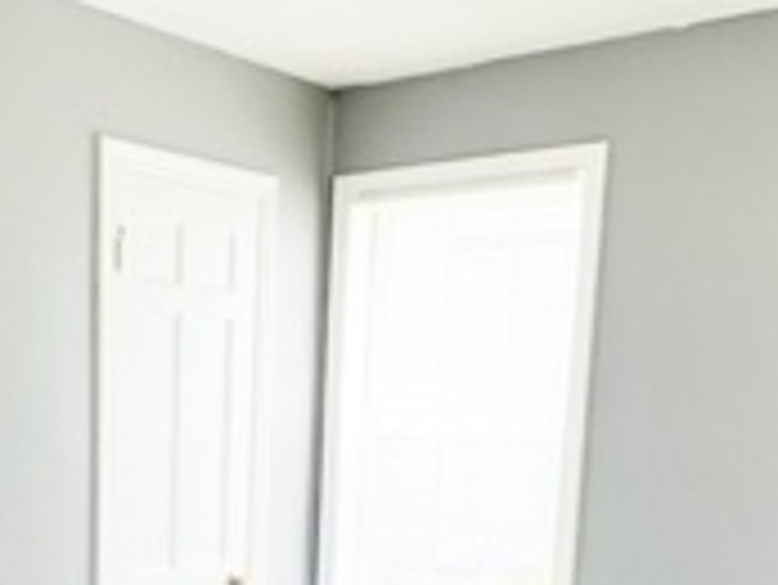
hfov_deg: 38.5
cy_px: 608
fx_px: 1080
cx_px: 184
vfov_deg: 28.2
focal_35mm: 48
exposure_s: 1/99
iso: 50
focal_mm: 1.57
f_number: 1.8
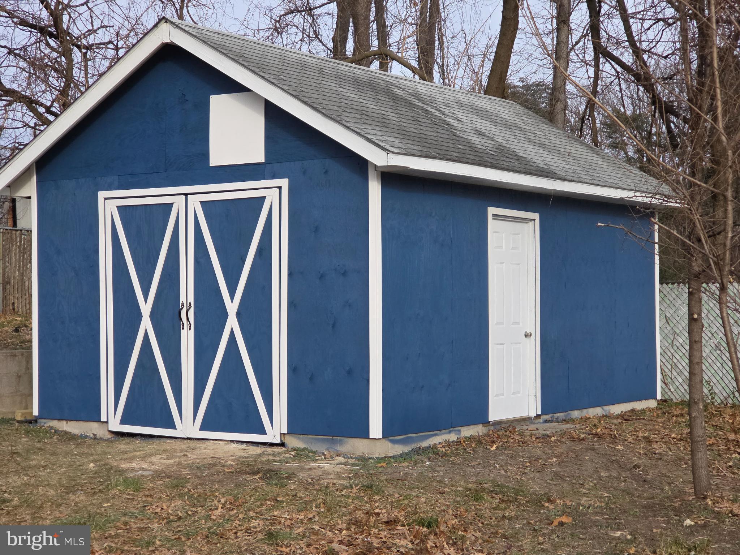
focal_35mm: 69
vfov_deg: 21.3
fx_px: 1475
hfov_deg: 28.2
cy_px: 278
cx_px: 370
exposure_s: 1/519
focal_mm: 7
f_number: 2.4
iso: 25
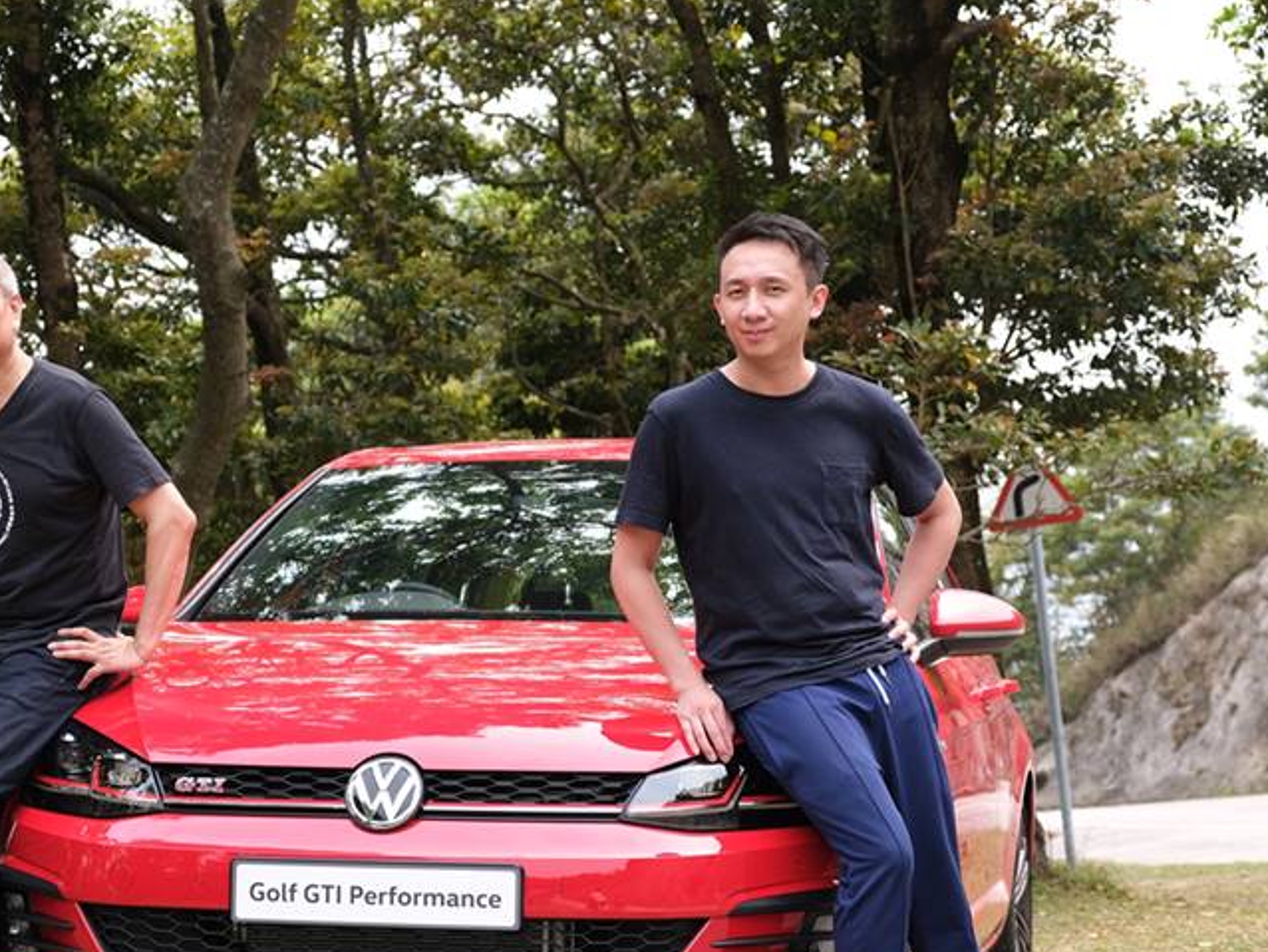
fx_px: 3811
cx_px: 384
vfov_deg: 14.2
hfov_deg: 18.8
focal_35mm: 104
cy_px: 623
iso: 250
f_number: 4
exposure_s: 1/500
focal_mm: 46.3
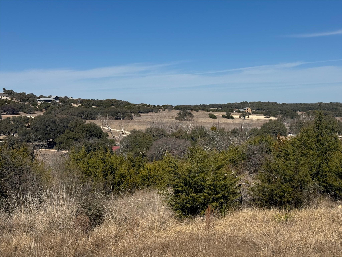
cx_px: 171
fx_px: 474
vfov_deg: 30.3
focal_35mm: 48
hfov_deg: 39.7
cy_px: 128
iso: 64
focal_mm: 6.76
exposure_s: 1/7937
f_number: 1.78
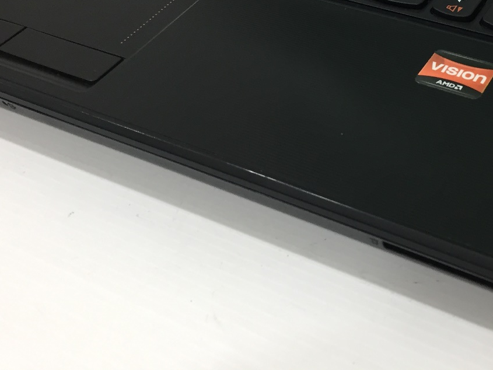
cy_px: 16
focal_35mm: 56
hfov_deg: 33.6
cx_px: 373
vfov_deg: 25.1
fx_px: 798
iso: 100
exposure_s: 1/33
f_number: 2.2
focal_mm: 4.15
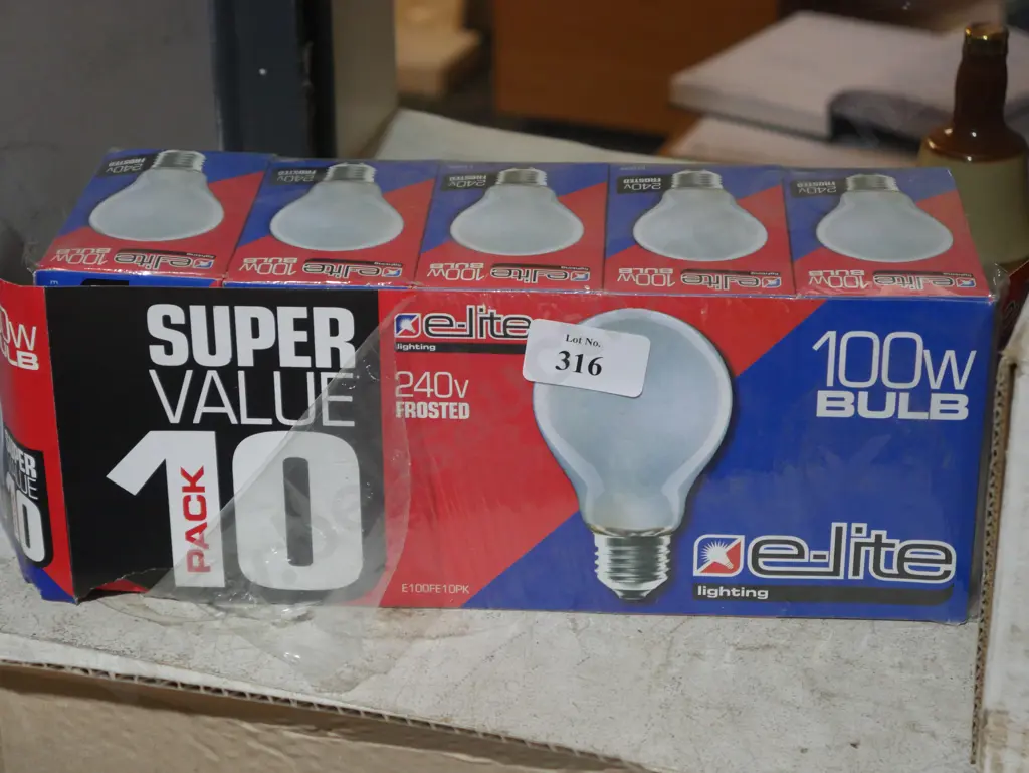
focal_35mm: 84
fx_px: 2498
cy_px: 386
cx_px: 514
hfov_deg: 23.3
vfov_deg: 17.6
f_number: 5.6
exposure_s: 1/100
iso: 2000
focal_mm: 42
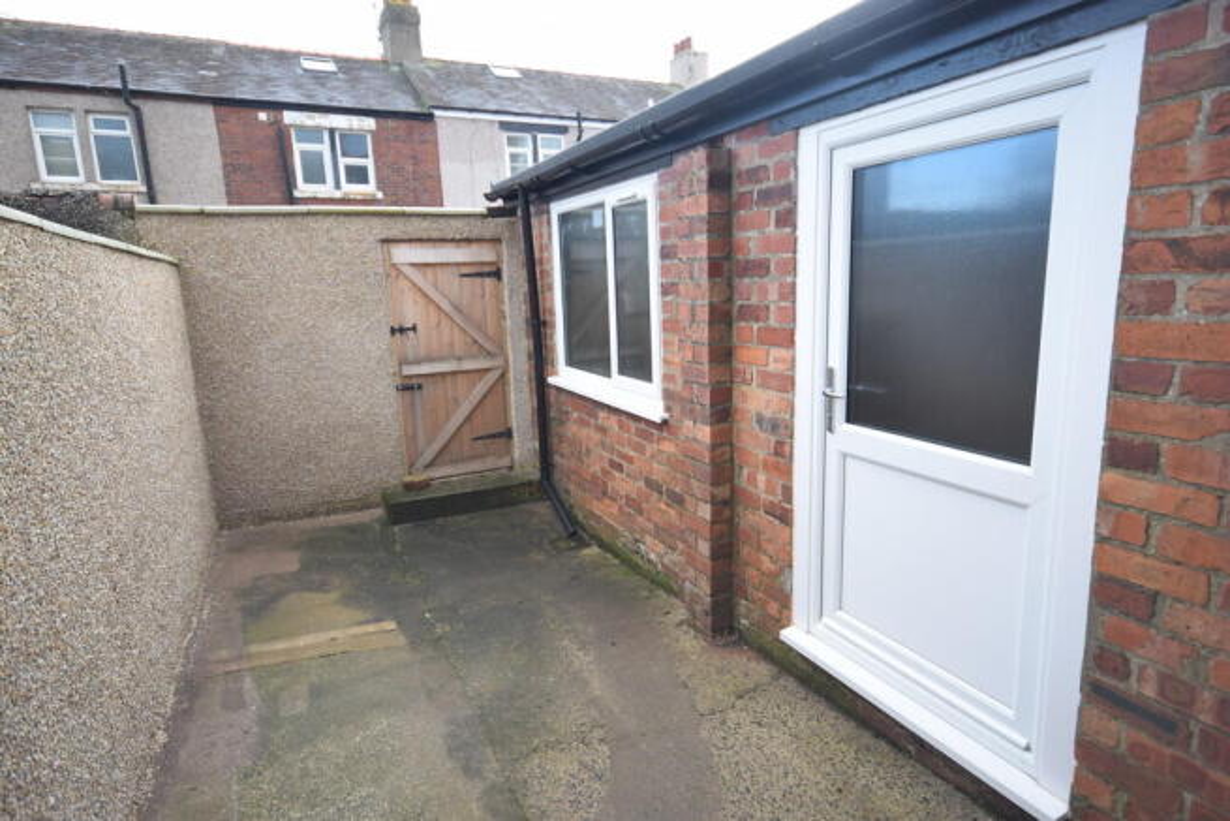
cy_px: 410
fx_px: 666
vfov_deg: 63.2
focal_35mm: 20
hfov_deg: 85.4
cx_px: 615
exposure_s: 1/125
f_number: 5.6
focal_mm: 13
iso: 400
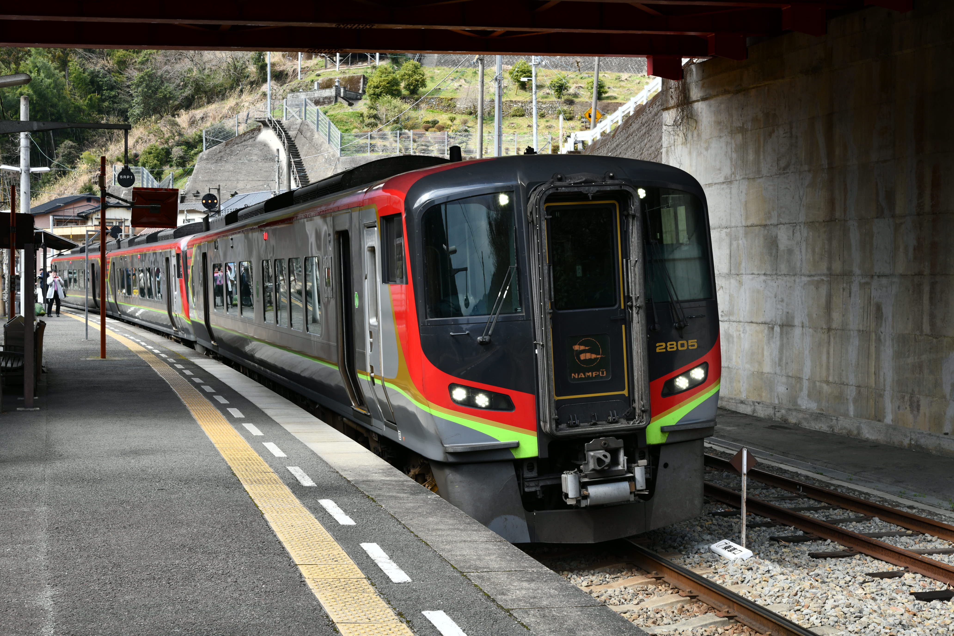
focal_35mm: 50
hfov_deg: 39.6
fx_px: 1325
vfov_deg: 27.0
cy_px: 318
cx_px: 477
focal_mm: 50
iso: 160
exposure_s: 1/60
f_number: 11
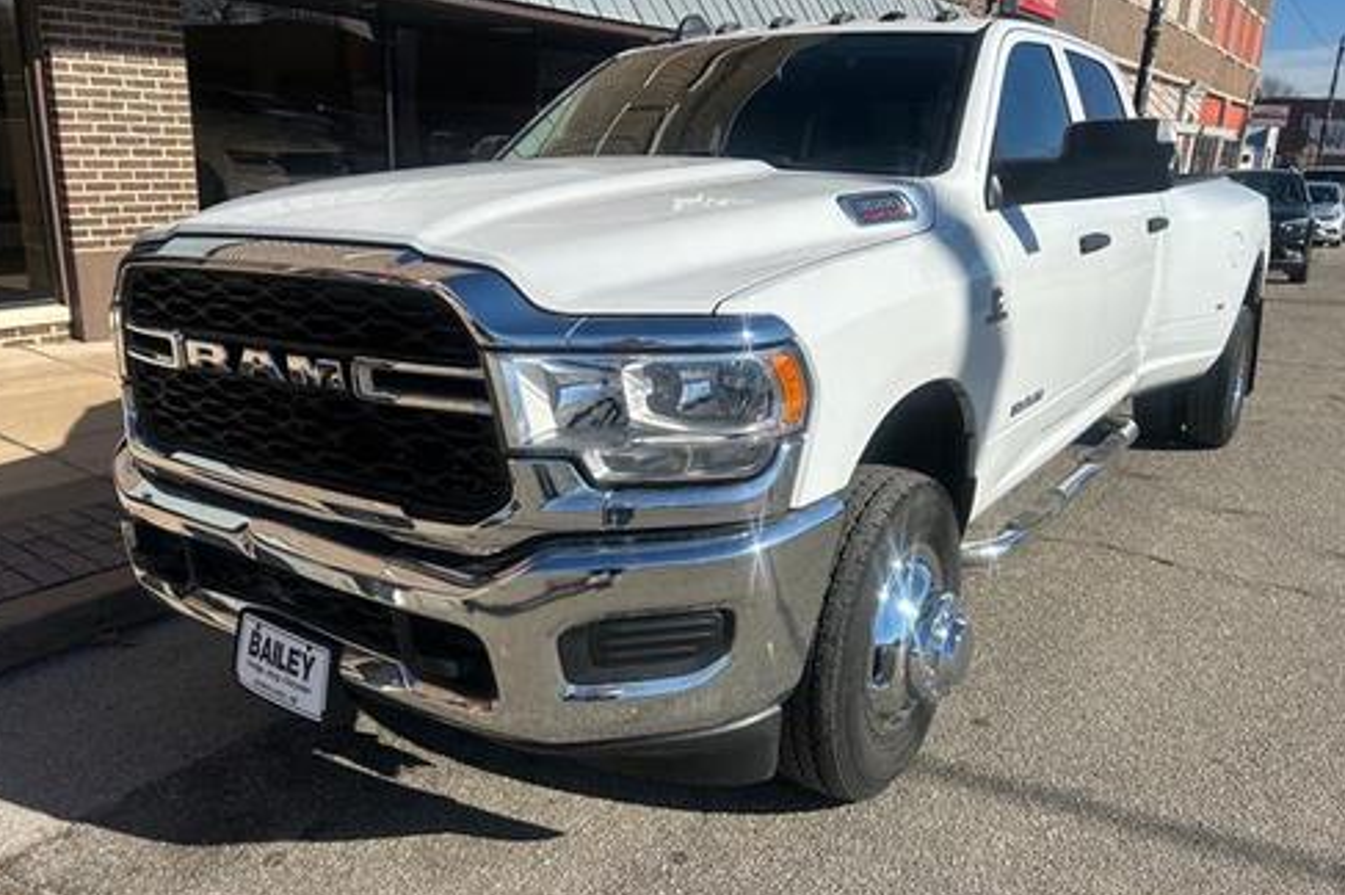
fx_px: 1045
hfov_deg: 65.5
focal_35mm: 28
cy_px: 459
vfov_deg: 46.3
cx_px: 677
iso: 50
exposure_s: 1/6211
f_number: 1.5
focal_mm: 5.7
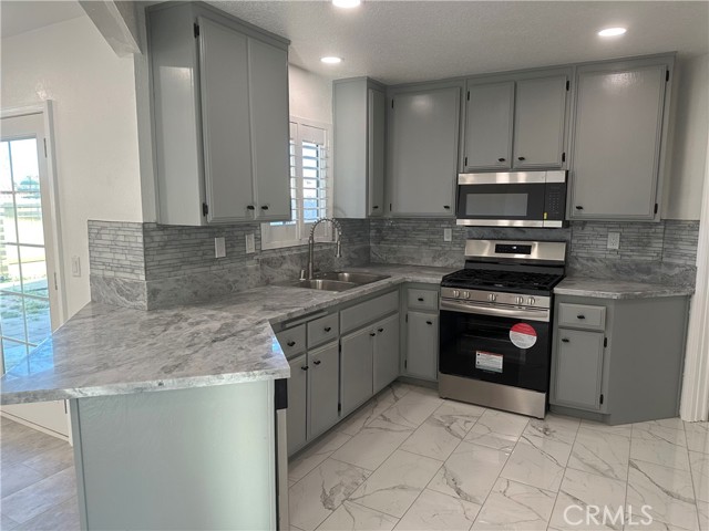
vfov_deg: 56.8
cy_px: 266
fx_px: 492
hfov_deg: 71.6
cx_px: 354
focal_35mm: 24
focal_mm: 6.86
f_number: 1.78
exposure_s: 1/120
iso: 160
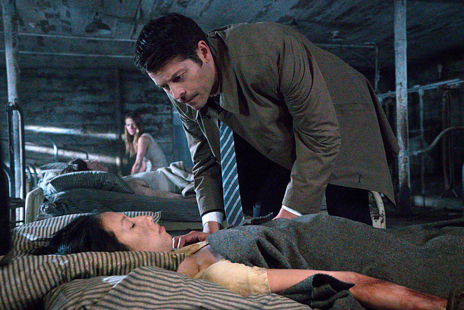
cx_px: 232
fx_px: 593
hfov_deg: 42.7
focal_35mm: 46
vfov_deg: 29.2
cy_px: 155
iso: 16000
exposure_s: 1/125
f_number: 6.3
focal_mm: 46
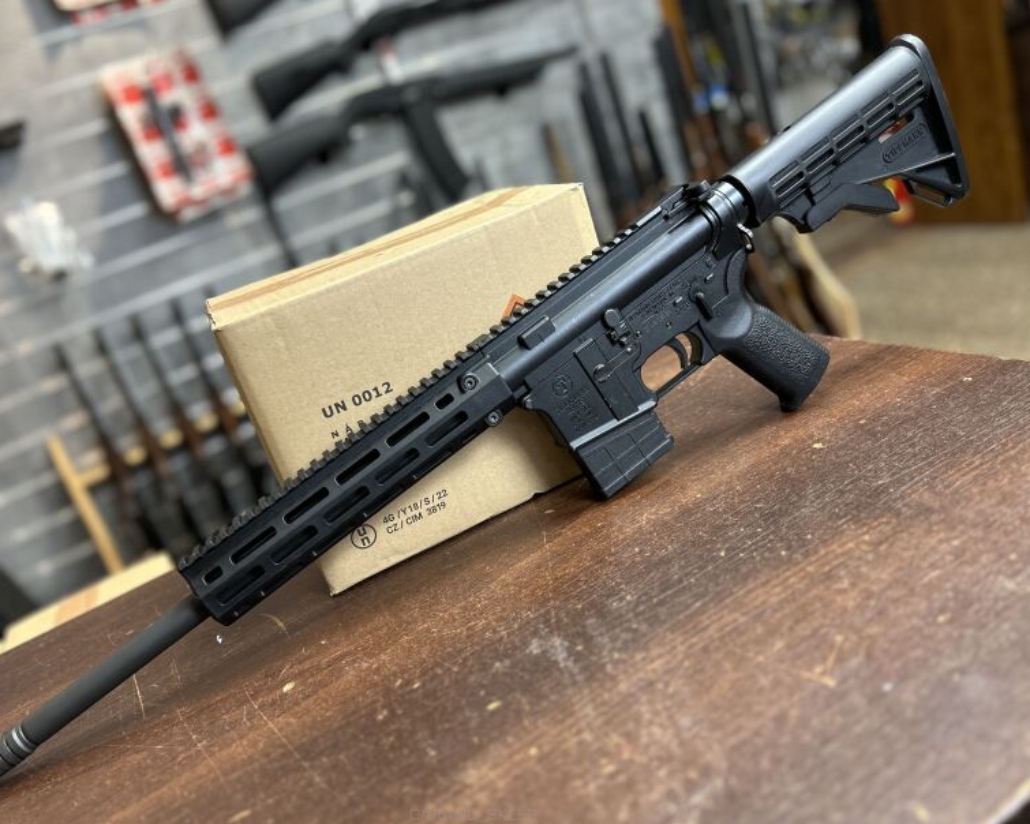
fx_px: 854
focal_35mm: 28
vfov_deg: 51.5
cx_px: 473
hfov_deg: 62.1
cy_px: 415
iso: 125
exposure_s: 1/50
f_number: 1.5
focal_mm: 5.7
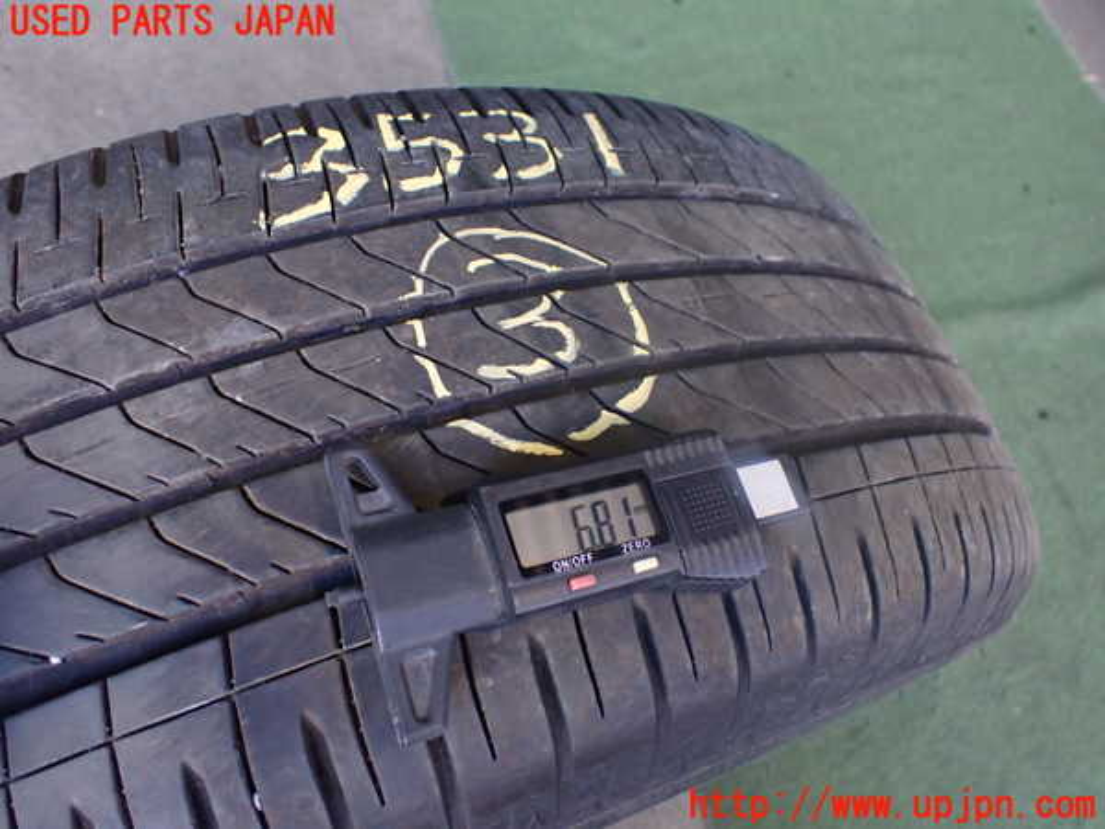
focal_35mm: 30
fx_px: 958
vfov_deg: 46.8
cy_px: 414
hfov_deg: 60.0
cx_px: 552
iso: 500
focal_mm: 5.4
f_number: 2.3
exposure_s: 1/125
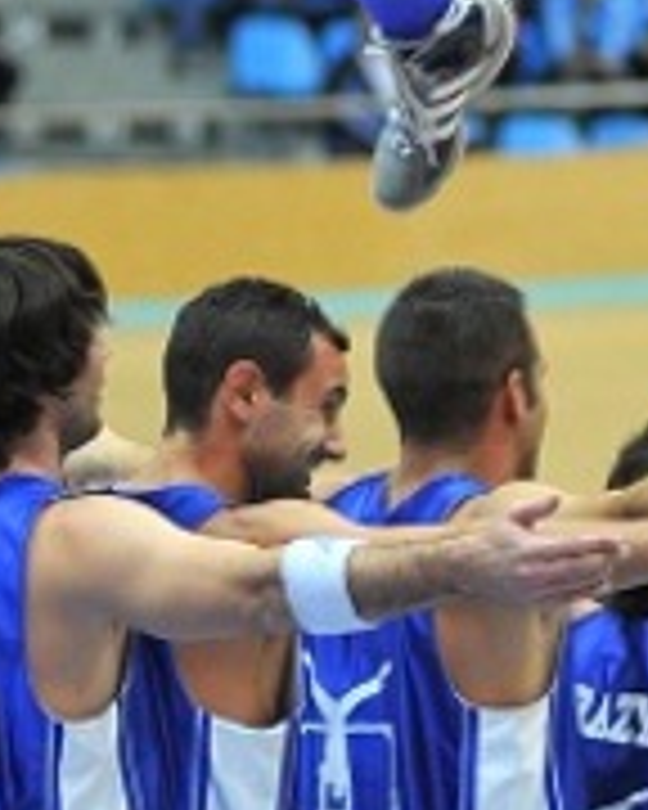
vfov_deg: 4.1
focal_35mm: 469
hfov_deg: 3.3
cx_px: 405
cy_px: 173
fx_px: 11243
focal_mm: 120
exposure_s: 1/800
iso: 1250
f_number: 2.8
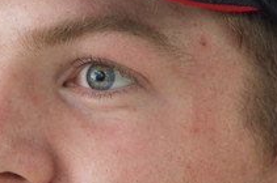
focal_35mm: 923
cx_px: 43
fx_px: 7091
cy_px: 171
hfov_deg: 2.2
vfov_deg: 1.5
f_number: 2.8
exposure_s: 1/125
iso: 800
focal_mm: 180
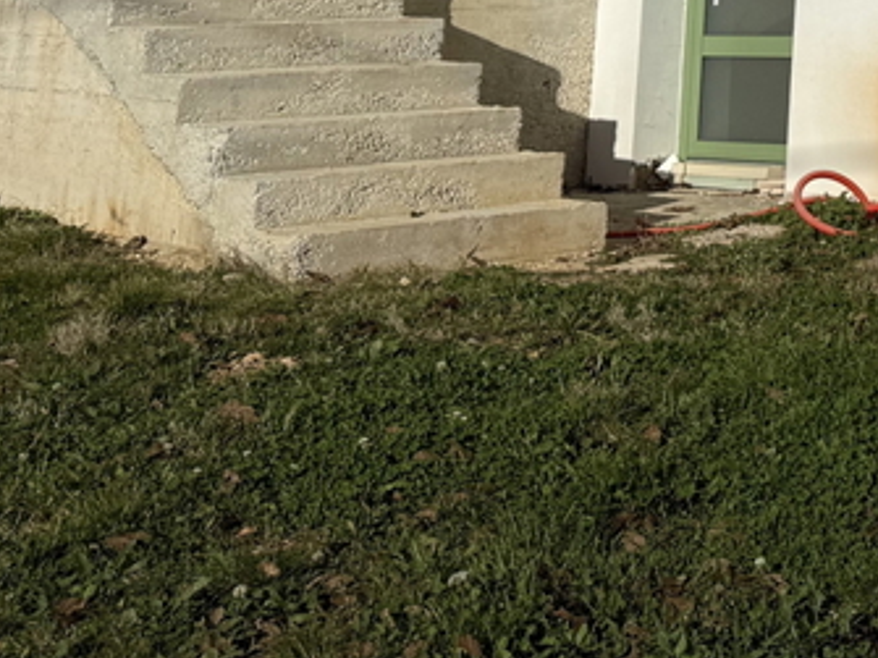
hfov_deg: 19.0
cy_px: -493
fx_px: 2181
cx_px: 1434
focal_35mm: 86
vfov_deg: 15.1
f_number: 1.78
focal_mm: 6.76
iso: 80
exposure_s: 1/10309
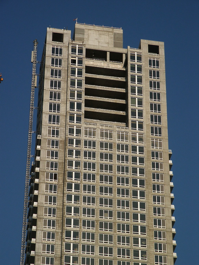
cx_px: 100
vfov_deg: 14.2
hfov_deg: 10.7
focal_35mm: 139
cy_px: 132
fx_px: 1065
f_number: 8
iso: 64
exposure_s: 1/350
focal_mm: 28.23
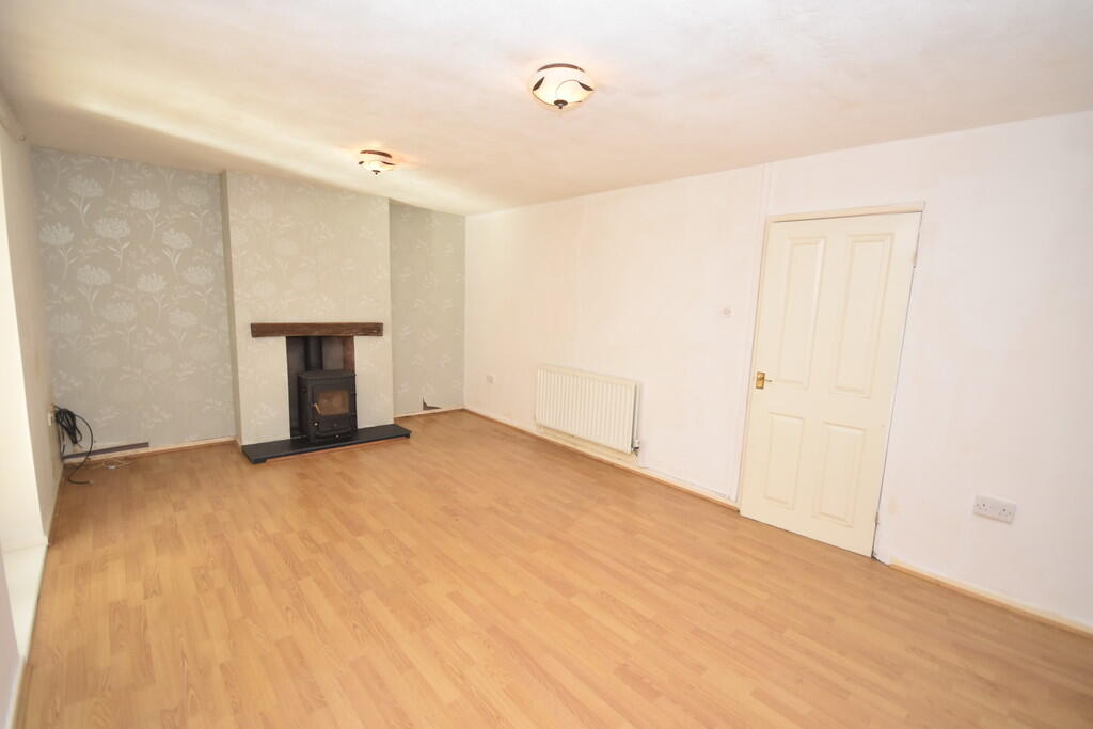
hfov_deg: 100.4
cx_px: 546
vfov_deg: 77.3
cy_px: 364
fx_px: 455
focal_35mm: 15
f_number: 4
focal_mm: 10
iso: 800
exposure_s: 1/125
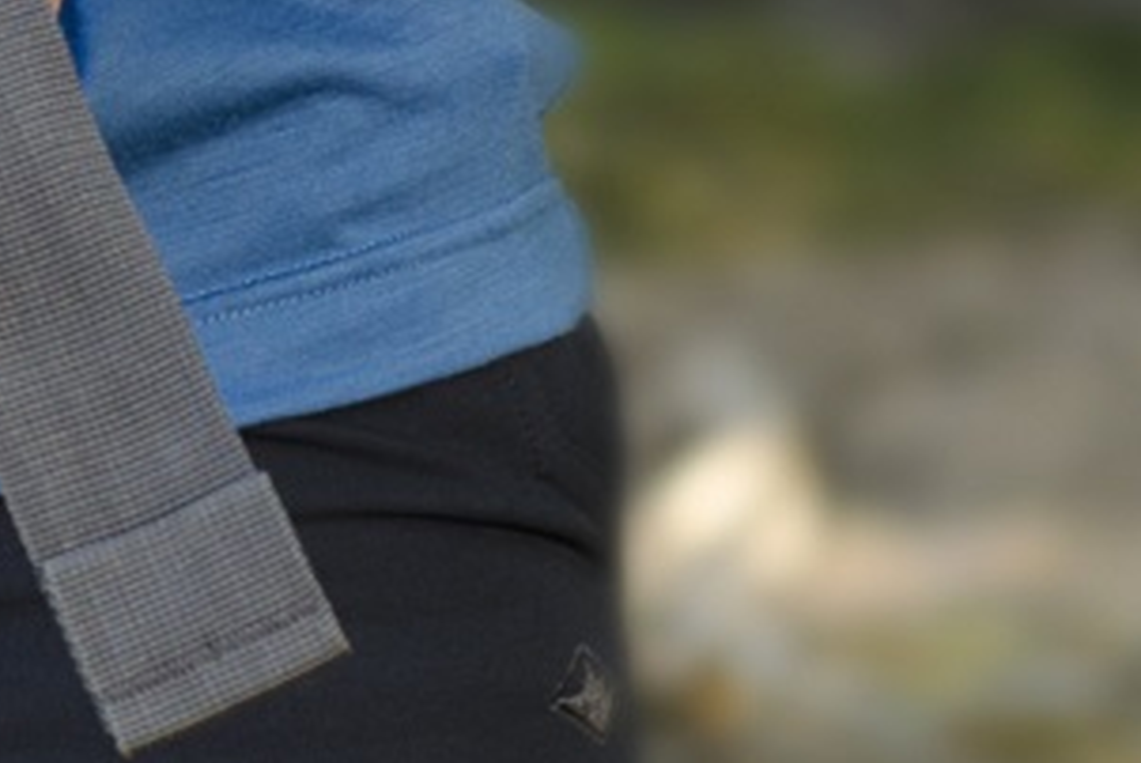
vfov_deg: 5.5
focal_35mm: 248
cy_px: -261
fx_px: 7868
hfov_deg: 8.1
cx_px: -589
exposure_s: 1/200
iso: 320
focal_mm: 50
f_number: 3.5
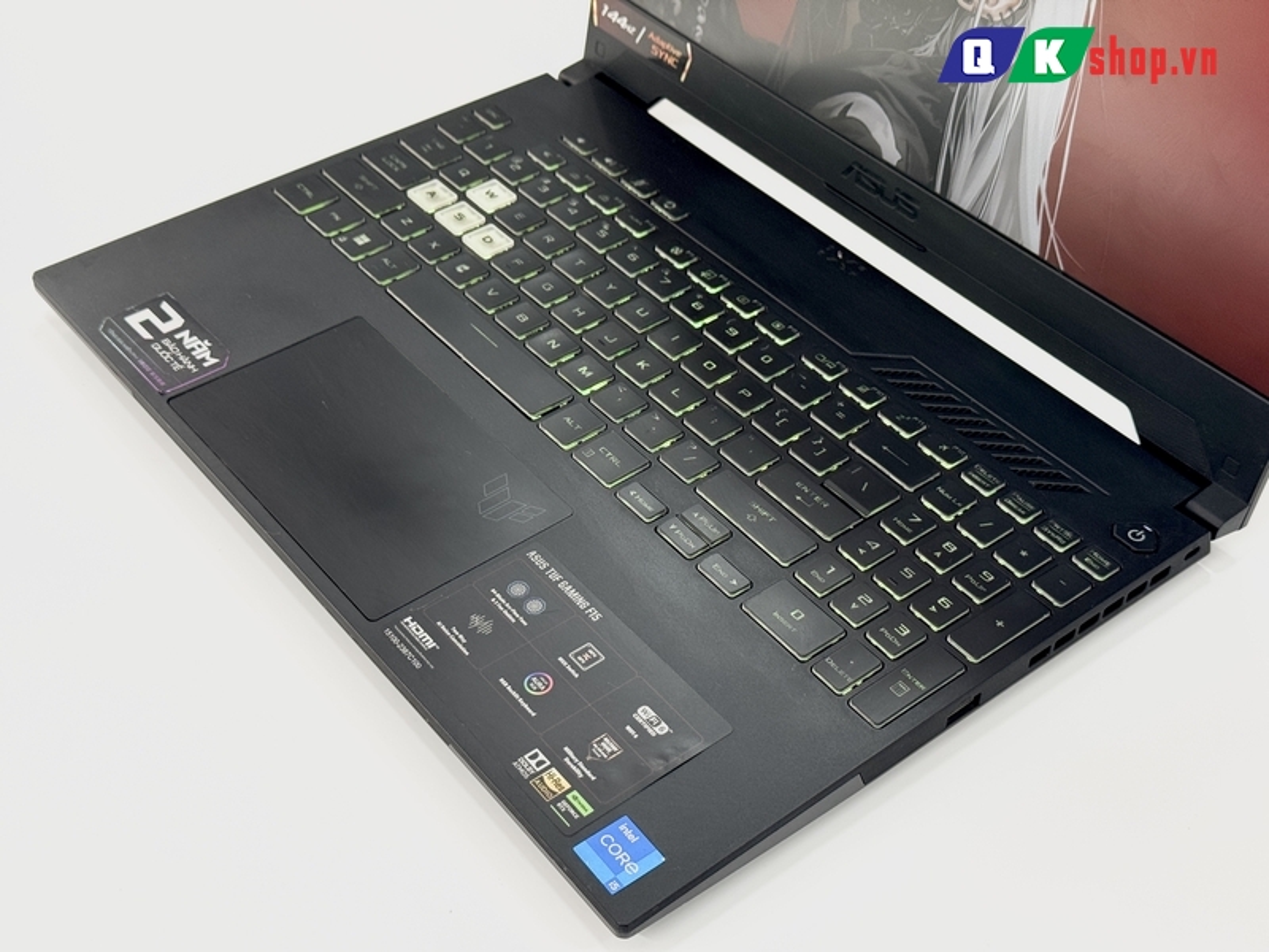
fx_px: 1760
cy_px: 476
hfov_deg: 39.7
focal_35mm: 48
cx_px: 634
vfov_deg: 30.3
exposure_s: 1/96
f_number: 1.78
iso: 100
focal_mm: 6.76
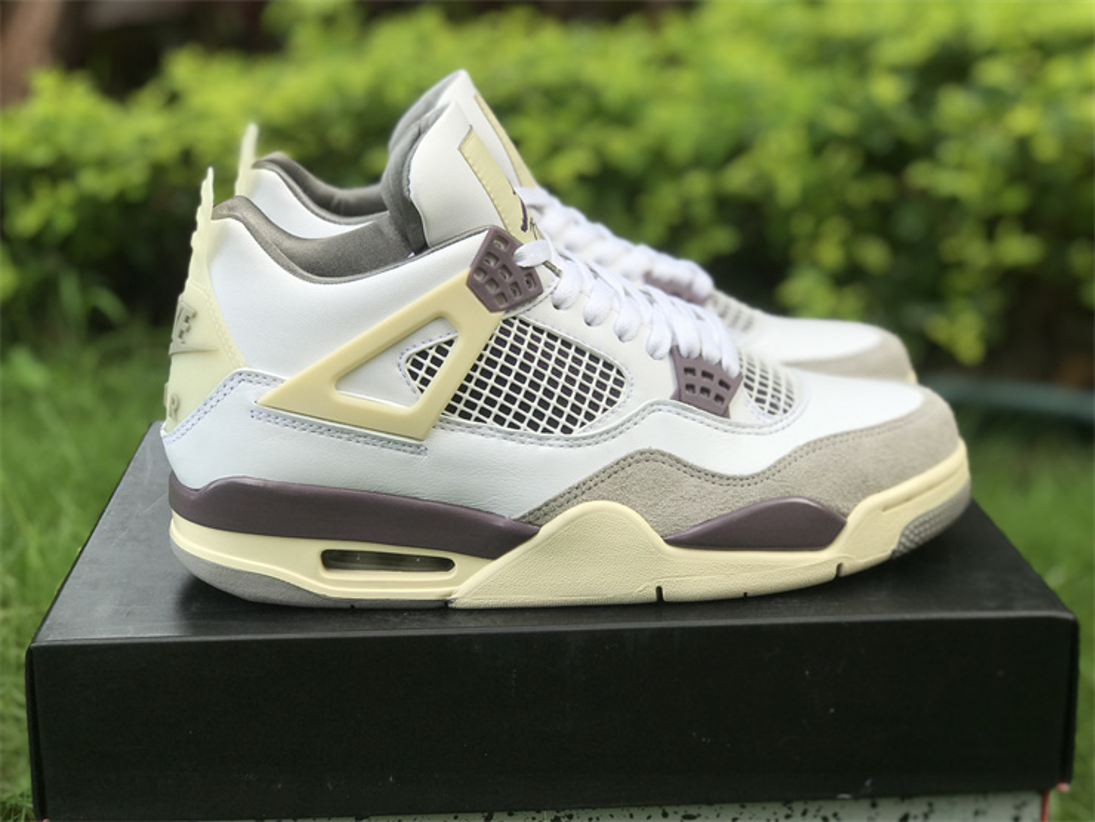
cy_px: 411
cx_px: 548
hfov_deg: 33.8
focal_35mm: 57
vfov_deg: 25.7
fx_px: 1803
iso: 20
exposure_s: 1/323
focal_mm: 6.6
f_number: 2.8
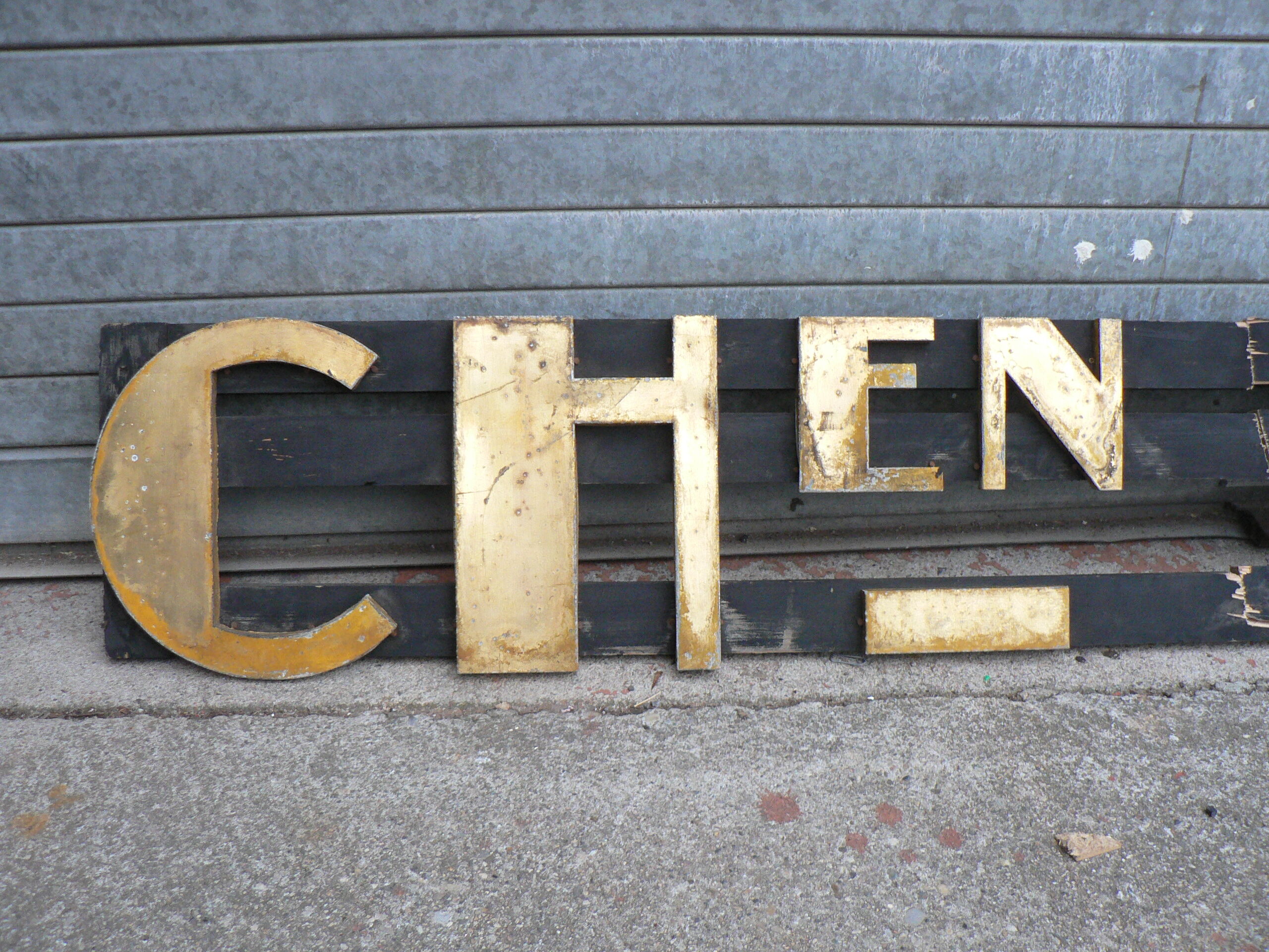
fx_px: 1320
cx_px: 634
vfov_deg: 39.7
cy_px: 476
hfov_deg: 51.4
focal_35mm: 36
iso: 200
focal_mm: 6
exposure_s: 1/30
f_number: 2.8
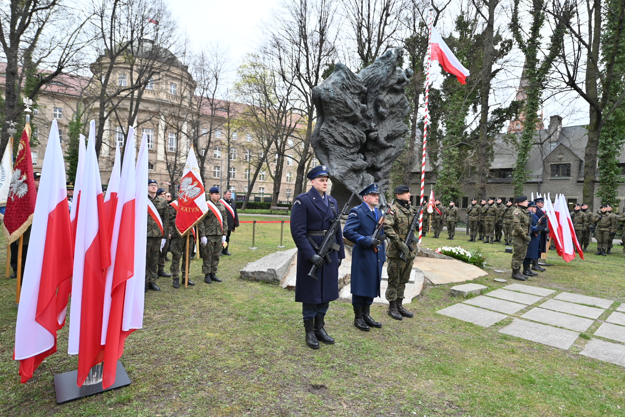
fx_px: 347
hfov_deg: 84.0
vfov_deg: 61.9
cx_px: 312
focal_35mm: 20
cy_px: 208
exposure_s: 1/250
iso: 100
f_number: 3.2
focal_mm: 20
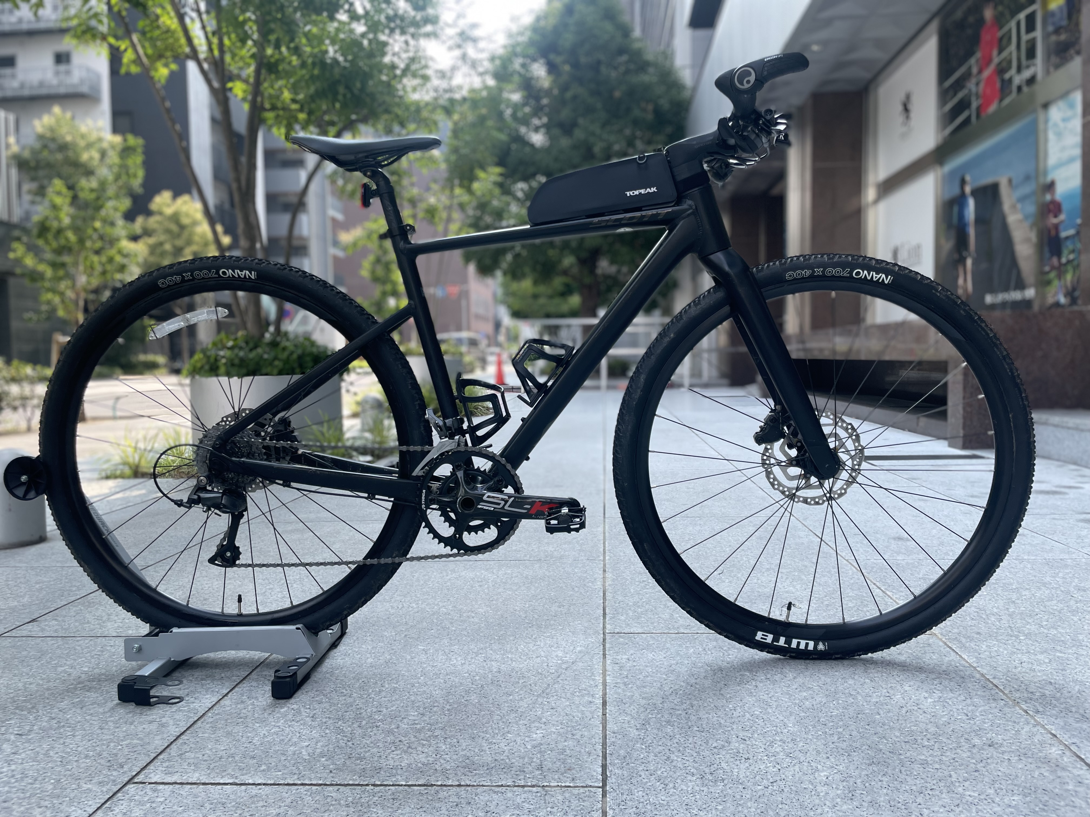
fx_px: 819
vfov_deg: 53.1
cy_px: 408
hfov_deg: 67.3
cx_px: 545
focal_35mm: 26
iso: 50
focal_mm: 4.2
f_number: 1.6
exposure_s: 1/988
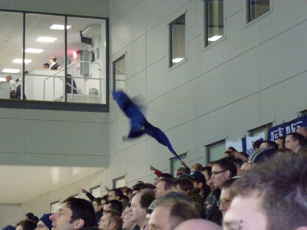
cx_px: 154
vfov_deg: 11.3
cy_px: 115
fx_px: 1162
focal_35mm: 131
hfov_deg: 15.1
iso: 1600
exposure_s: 1/25
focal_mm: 23.4
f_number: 5.2
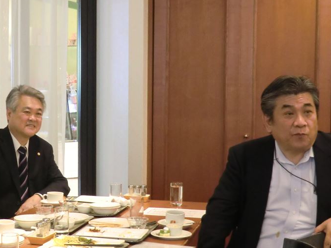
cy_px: 125
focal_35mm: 77
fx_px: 736
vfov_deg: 19.1
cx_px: 93
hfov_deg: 25.1
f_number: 3.8
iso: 400
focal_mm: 7.1
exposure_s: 1/13
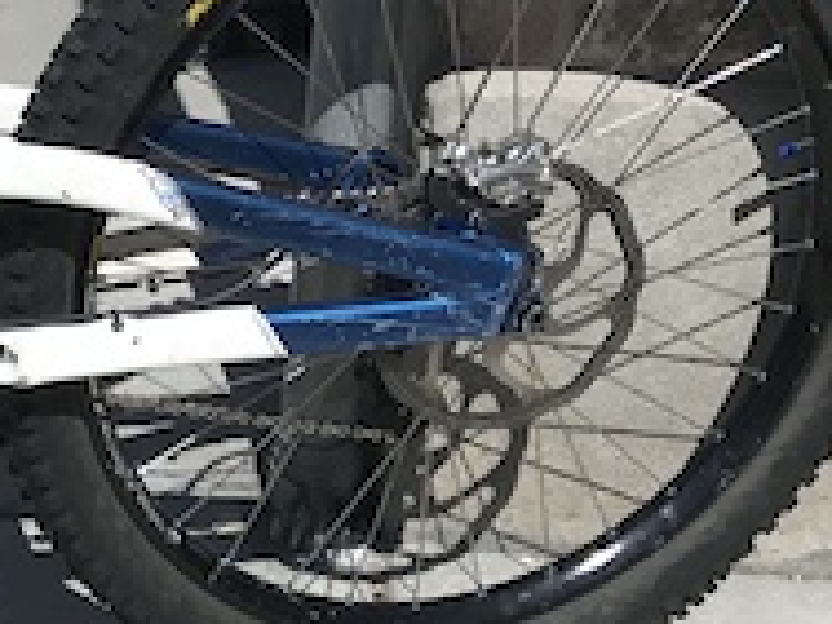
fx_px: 2860
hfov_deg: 15.2
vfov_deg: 12.3
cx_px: -447
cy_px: -18
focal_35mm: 119
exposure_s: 1/3425
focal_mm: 3.99
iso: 20
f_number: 1.8
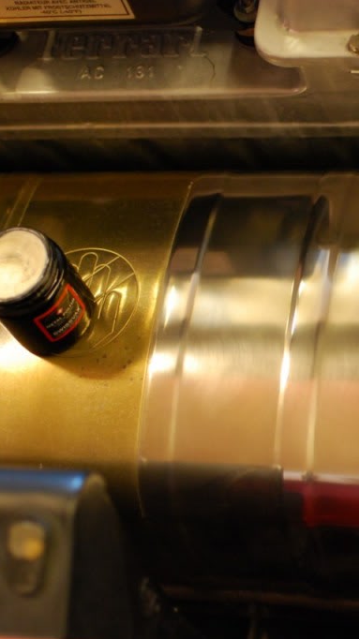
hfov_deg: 14.4
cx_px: 344
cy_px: 320
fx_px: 1403
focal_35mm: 83
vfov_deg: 25.7
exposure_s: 1/100
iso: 800
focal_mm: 35
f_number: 1.8
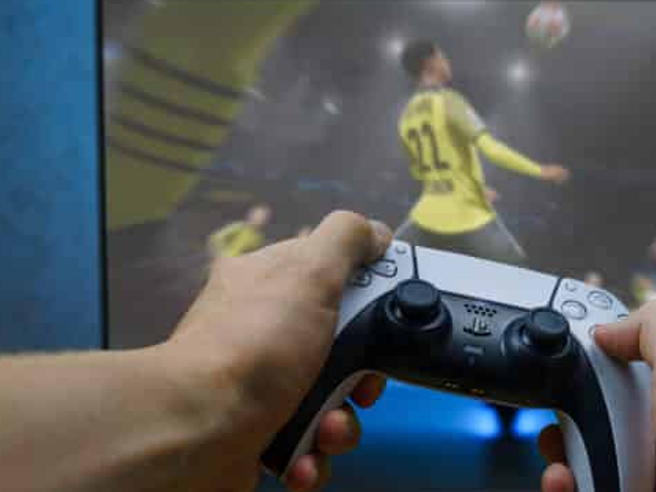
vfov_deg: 32.8
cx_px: 483
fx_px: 834
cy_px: 284
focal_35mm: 44
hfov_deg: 41.8
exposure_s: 1/80
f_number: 5
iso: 200
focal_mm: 28
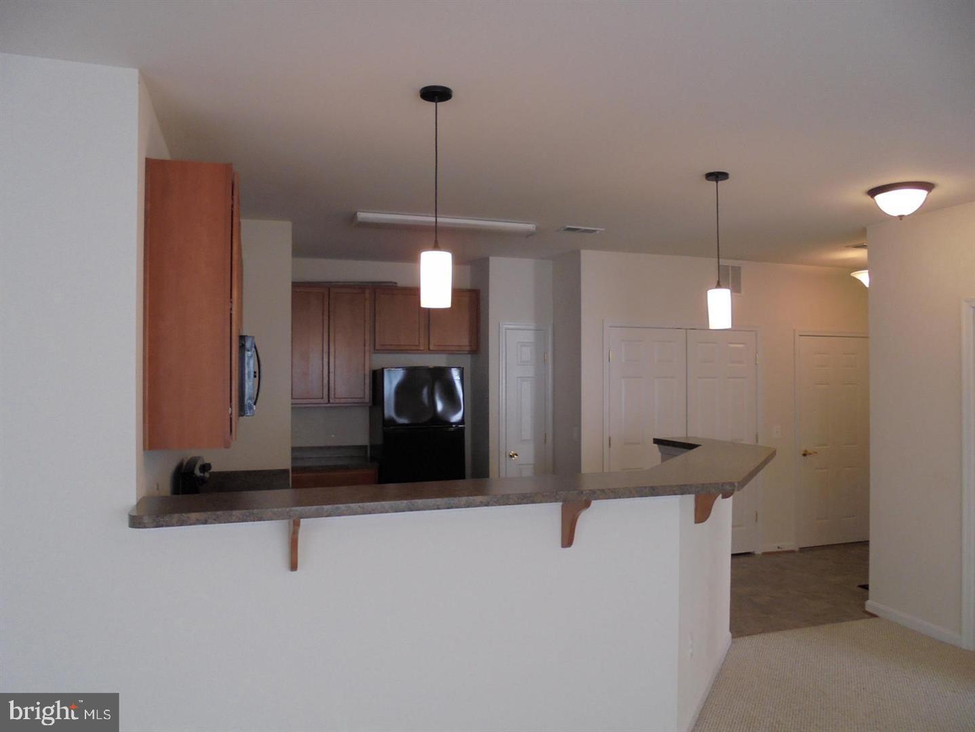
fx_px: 733
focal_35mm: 26
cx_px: 488
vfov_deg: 53.1
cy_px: 366
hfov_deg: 67.3
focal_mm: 4.6
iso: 100
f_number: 3.5
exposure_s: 1/30
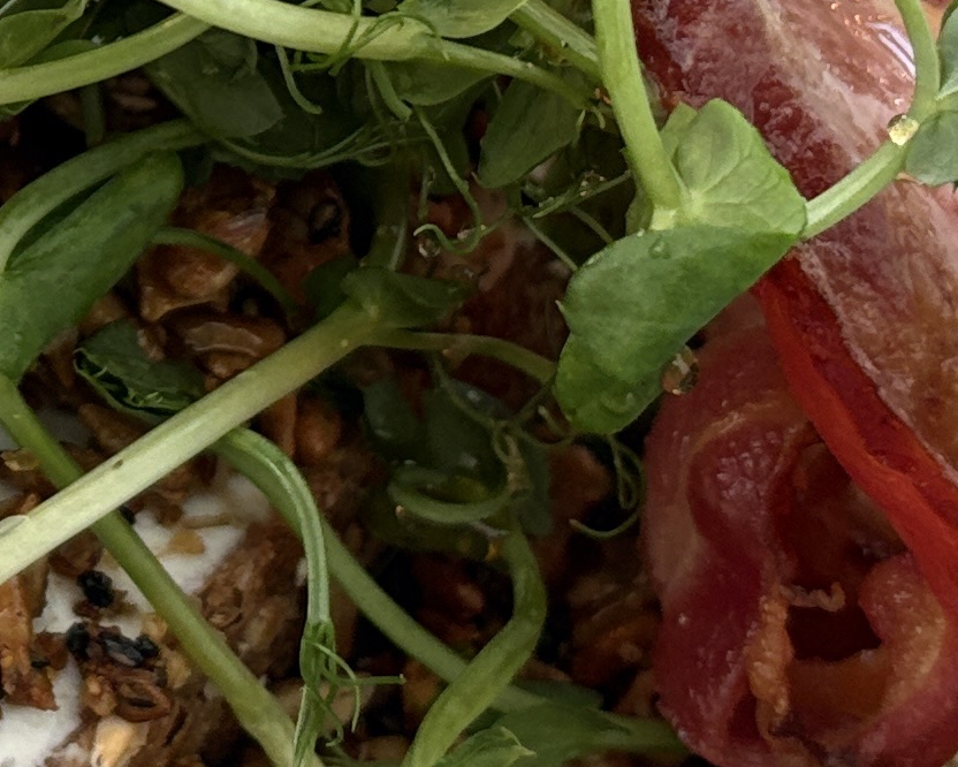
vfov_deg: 12.3
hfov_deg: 15.2
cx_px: -137
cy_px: -116
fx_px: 3488
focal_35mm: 123
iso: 250
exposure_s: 1/60
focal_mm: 5.96
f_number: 1.6
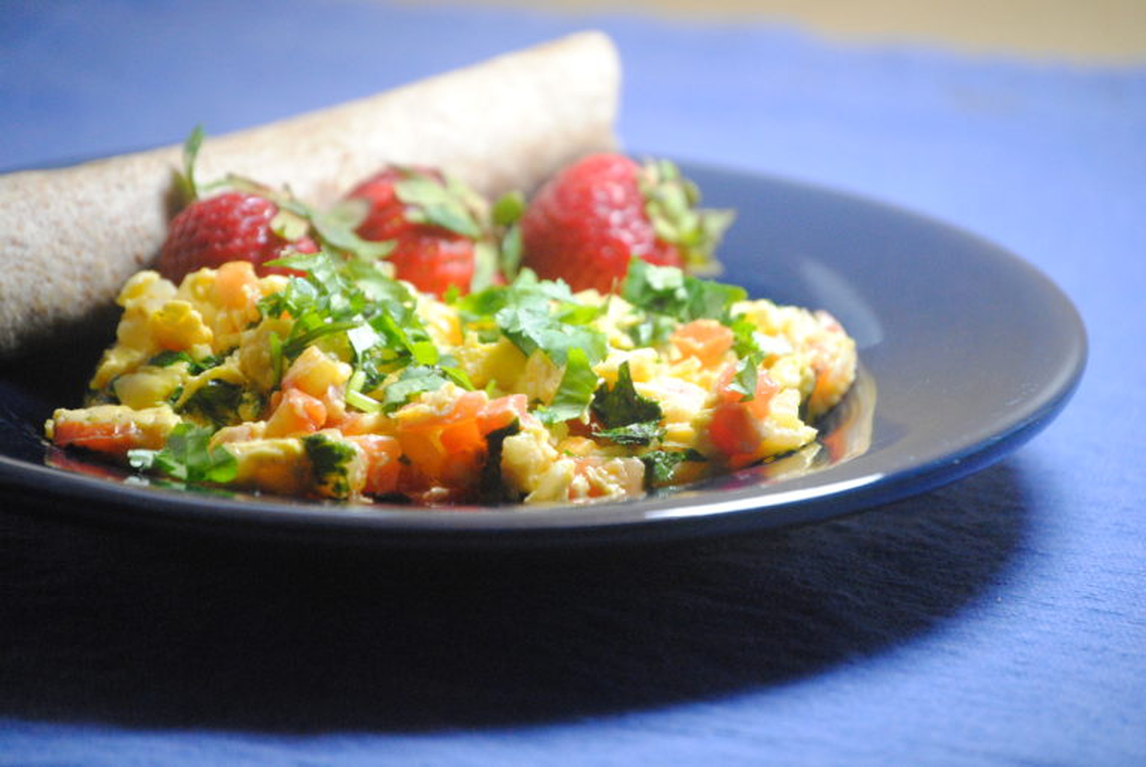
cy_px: 384
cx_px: 573
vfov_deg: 6.3
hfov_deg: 9.5
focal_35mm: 218
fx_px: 6932
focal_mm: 145
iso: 1600
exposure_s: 1/320
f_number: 5
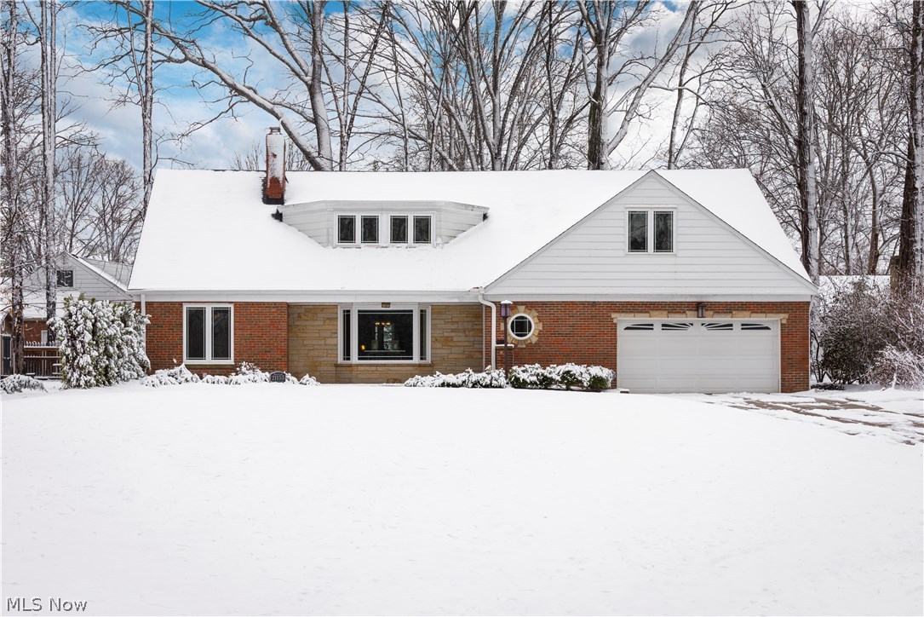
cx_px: 462
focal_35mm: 48
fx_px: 1232
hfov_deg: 41.1
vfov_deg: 28.1
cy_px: 308
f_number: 10
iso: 100
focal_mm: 48
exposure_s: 1/250
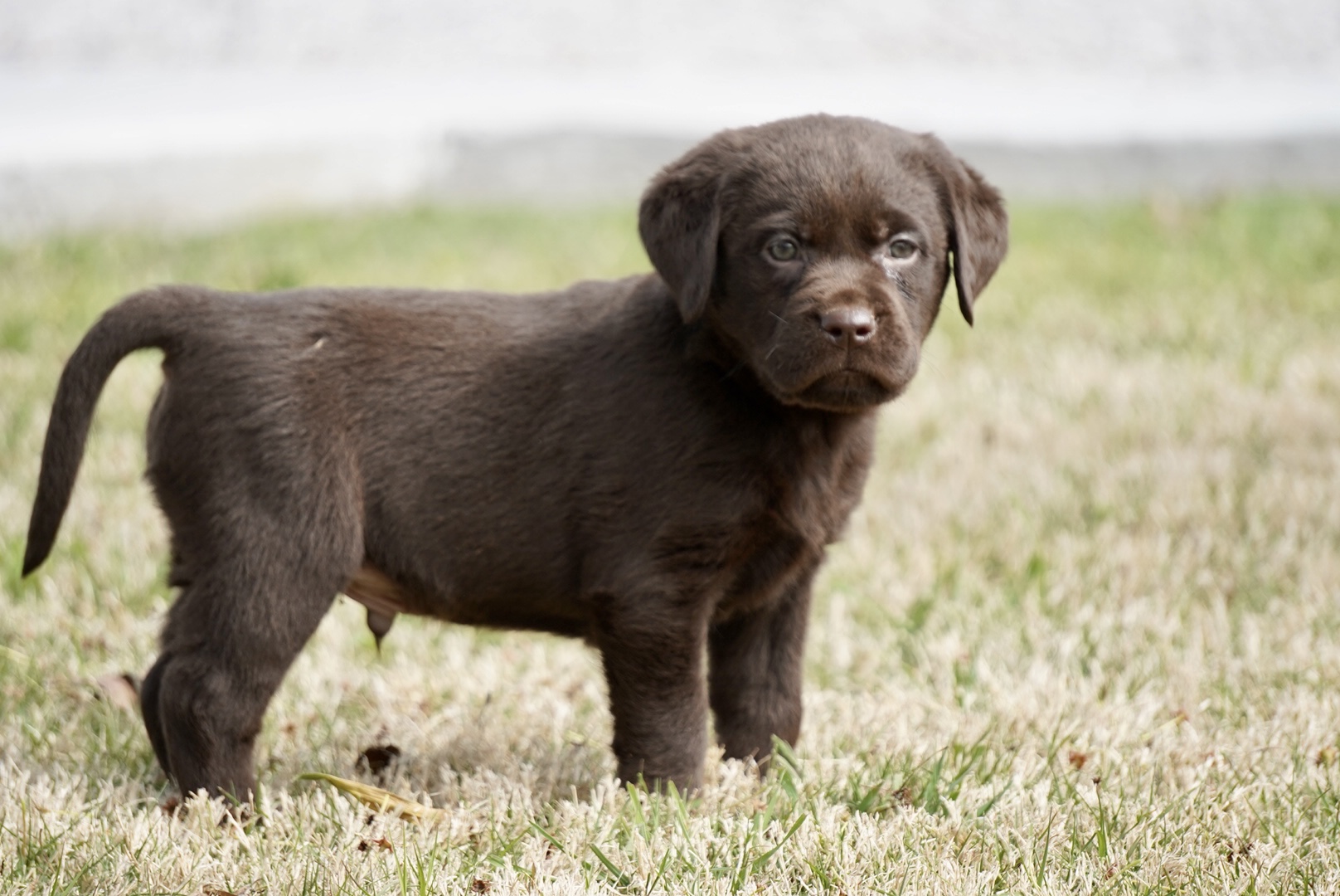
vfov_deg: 5.2
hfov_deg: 7.8
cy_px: 448
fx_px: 9833
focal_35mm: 264
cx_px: 670
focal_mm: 176
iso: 320
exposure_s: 1/320
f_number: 6.3
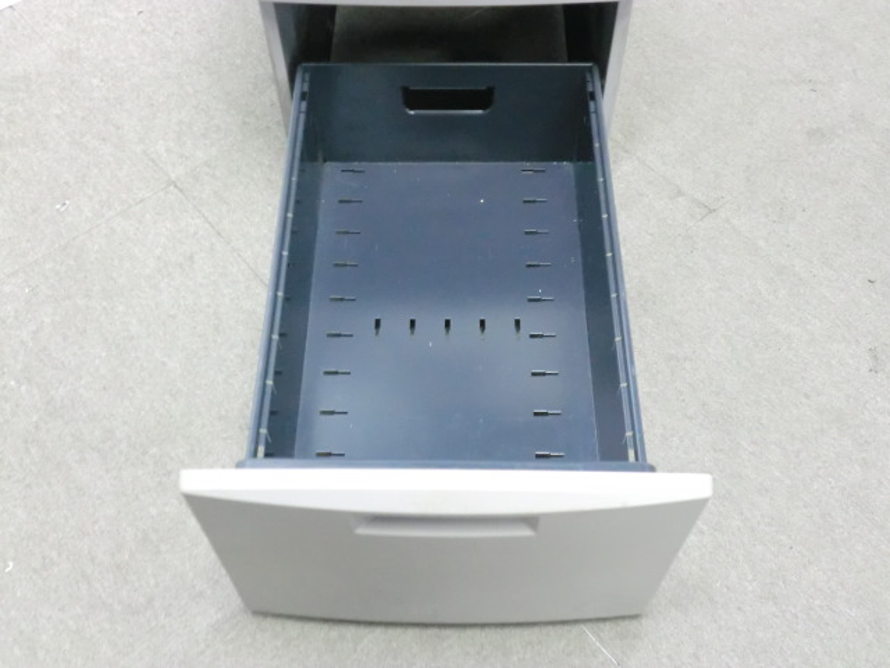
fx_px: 977
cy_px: 334
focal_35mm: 38
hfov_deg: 49.0
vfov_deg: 37.7
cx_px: 445
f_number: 3.9
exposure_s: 1/13
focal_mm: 6.9
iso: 800
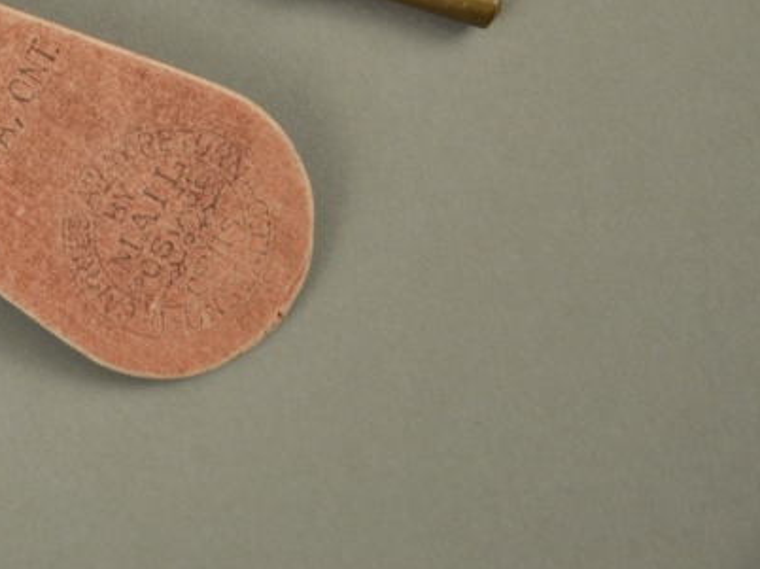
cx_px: -202
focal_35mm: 165
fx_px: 3625
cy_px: -70
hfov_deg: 11.7
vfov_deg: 8.9
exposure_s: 1/30
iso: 450
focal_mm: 45
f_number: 6.3
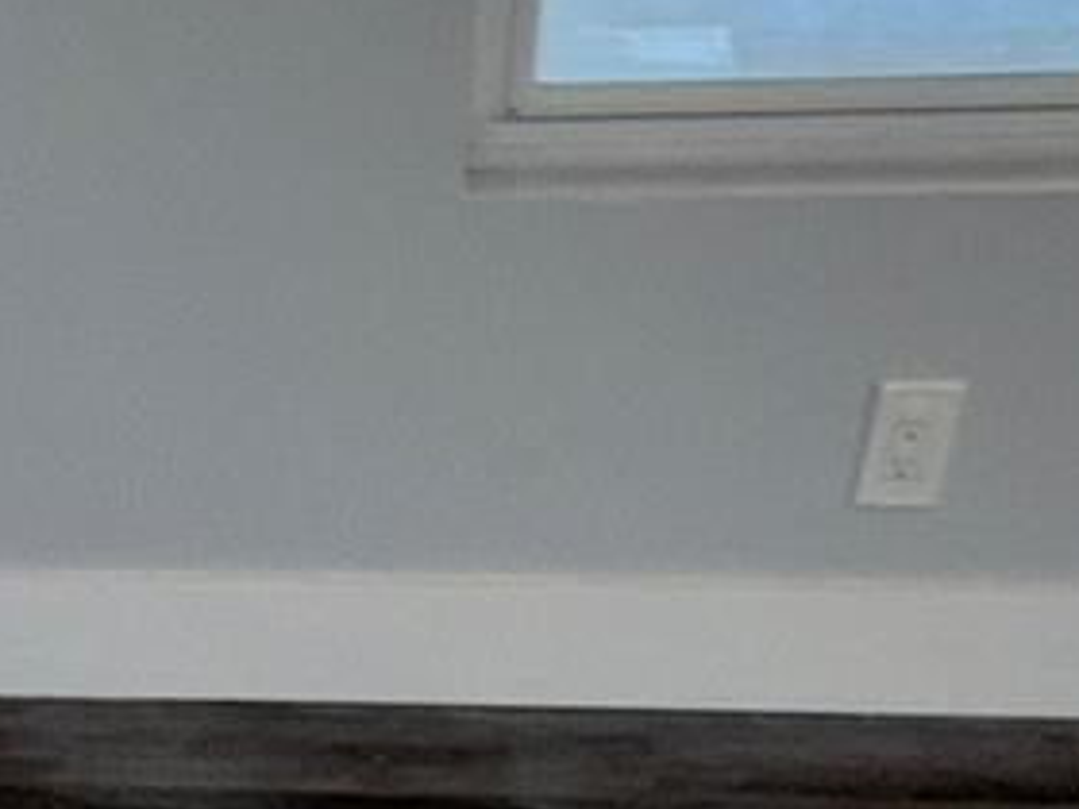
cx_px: 154
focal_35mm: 60
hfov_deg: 31.0
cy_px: 1094
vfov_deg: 21.7
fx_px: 1870
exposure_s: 1/82
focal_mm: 2.22
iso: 80
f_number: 2.2
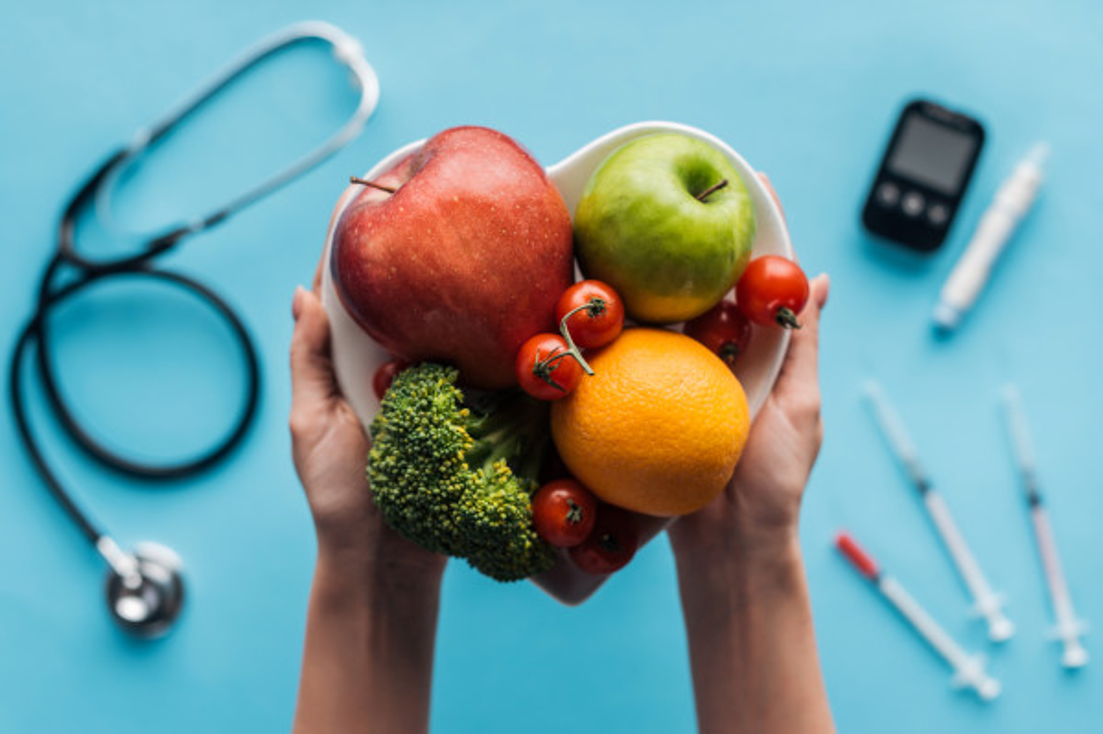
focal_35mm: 50
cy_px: 367
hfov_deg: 39.6
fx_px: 1531
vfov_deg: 27.0
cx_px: 552
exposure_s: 1/160
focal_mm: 50
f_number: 3.2
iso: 64
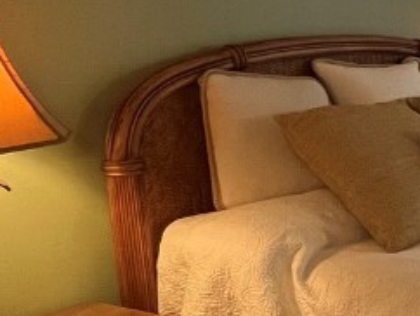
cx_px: 682
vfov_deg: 26.6
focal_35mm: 55
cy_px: 128
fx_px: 668
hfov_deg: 24.2
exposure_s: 1/60
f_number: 1.8
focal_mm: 1.57
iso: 250
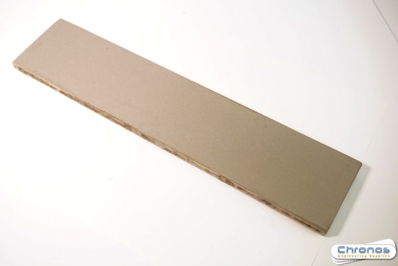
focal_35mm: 45
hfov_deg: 43.6
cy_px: 133
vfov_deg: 29.9
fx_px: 498
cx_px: 199
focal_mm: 30
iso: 2000
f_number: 8
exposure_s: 1/640
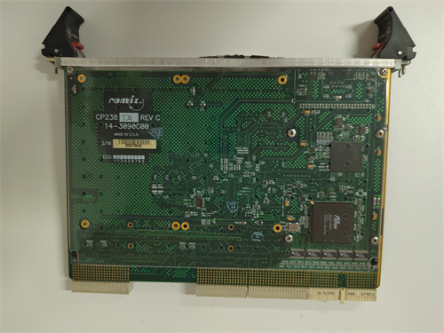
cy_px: 166
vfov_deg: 58.9
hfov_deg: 73.9
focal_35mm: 23
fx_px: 295
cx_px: 222
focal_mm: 5.52
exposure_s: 1/100
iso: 2484
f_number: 1.9
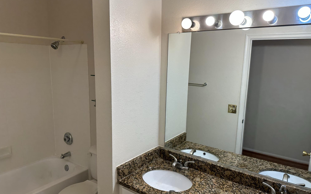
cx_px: 155
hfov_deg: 70.4
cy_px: 105
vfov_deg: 47.5
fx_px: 220
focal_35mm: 26
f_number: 1.78
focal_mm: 6.86
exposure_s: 1/157
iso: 100
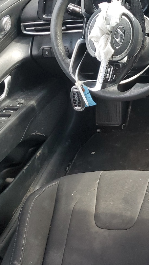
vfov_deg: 36.0
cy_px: 131
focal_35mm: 58
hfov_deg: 18.0
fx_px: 407
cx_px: 238
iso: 73
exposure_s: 1/120
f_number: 1.5
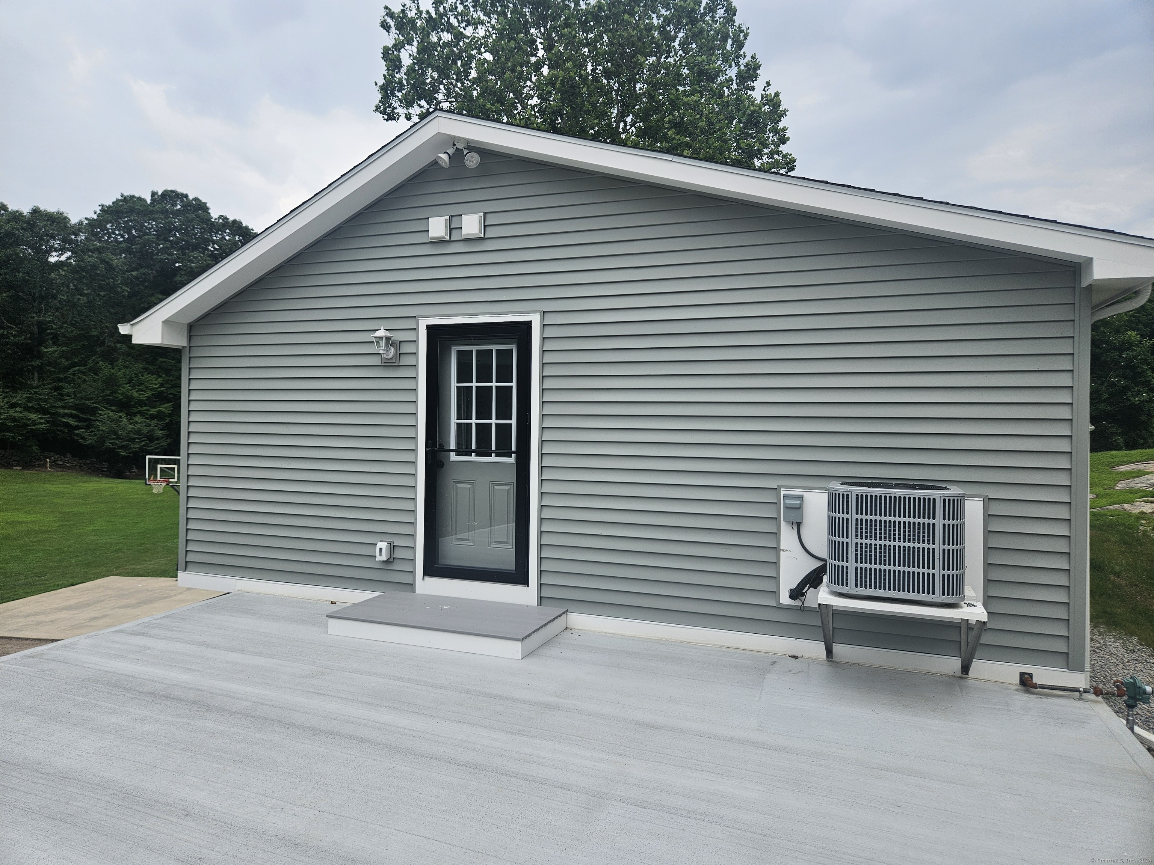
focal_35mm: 23
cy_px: 432
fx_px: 767
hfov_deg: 73.9
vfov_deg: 58.9
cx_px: 577
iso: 25
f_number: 1.8
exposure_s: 1/1022
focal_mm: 5.4
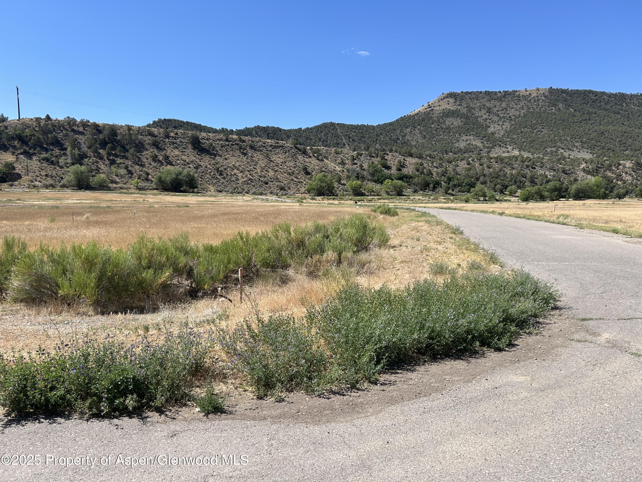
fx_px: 482
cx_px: 321
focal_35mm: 26
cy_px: 241
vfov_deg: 53.1
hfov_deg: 67.3
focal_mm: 5.7
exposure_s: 1/3571
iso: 50
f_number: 1.5
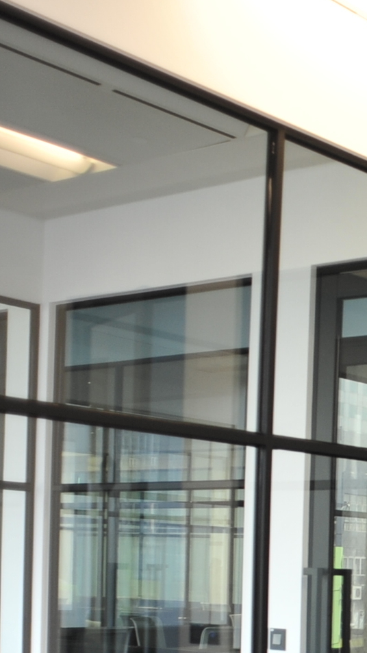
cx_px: 697
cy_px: 596
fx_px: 1211
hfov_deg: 14.7
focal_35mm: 70
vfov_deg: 28.9
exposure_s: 1/80
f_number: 2.8
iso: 320
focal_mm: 20
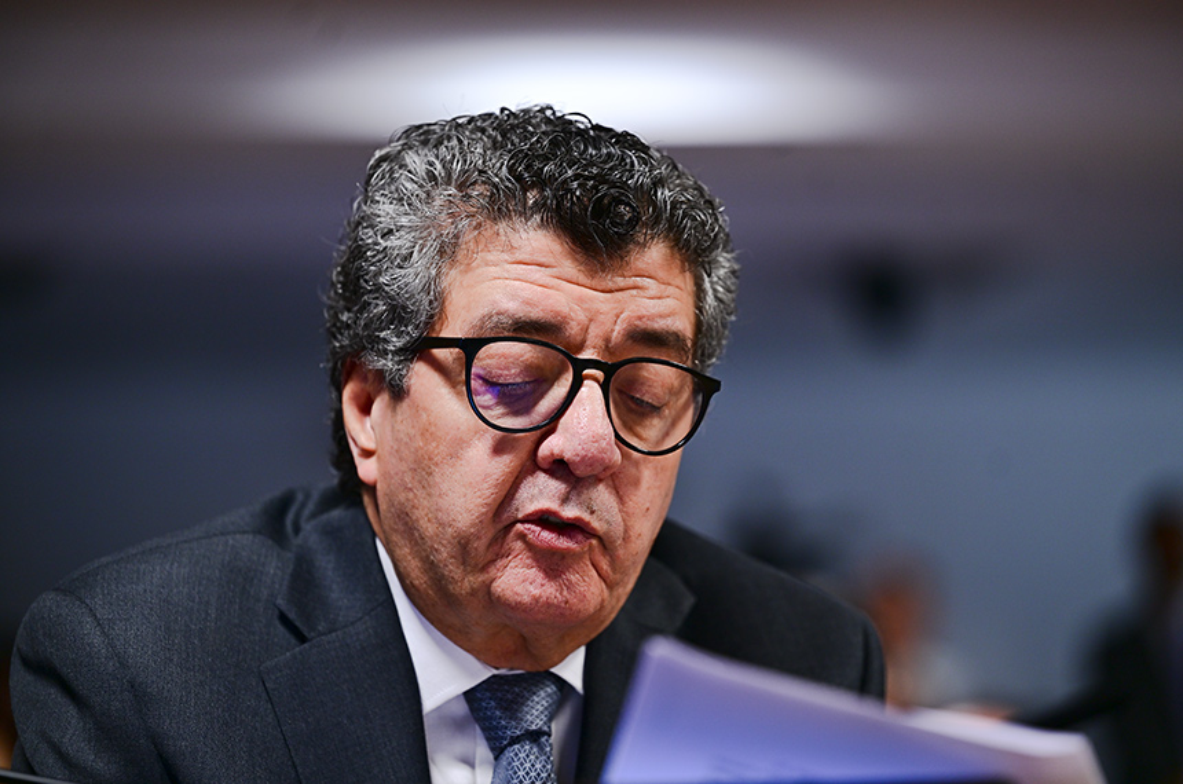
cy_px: 392
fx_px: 4428
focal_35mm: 135
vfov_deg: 10.1
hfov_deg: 15.2
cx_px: 592
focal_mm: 135
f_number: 2.8
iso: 400
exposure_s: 1/60
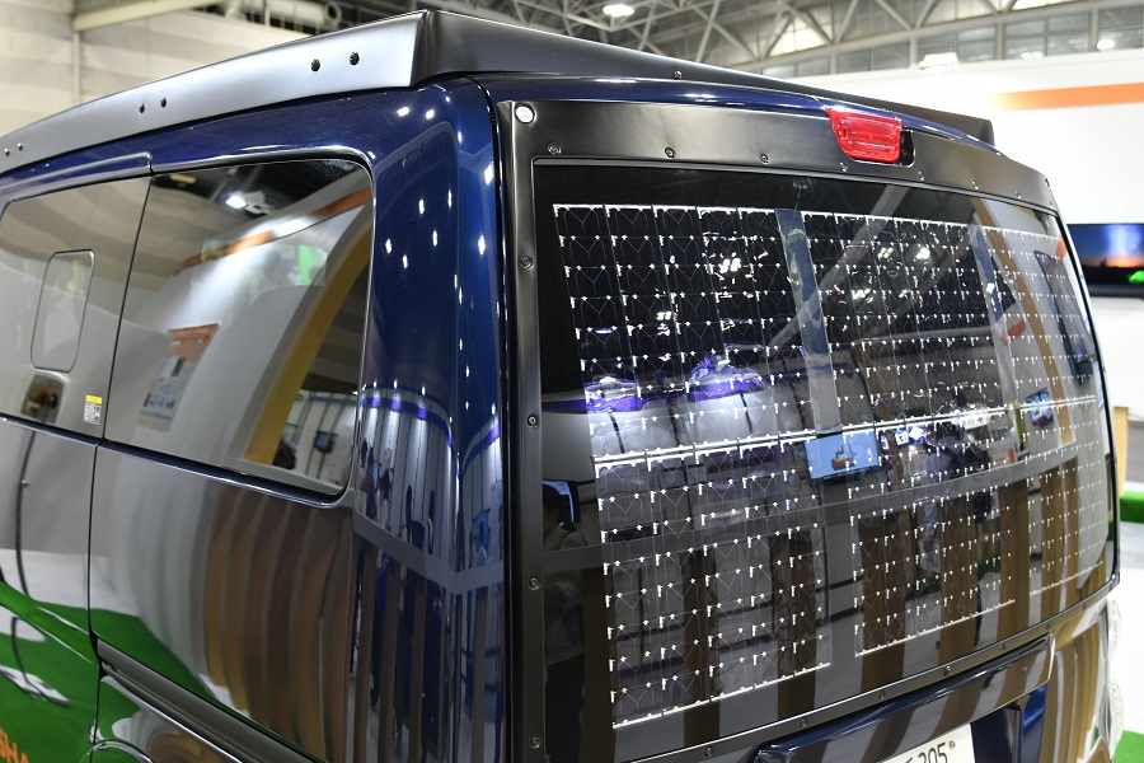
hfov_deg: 53.1
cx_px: 572
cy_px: 382
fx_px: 1144
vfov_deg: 36.9
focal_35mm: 36
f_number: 4
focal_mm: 24
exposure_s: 1/40
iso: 640
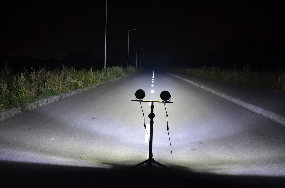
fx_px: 355
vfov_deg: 29.7
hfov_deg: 43.7
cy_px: 94
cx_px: 142
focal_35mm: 45
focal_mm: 30
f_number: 5
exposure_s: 1/3
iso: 800
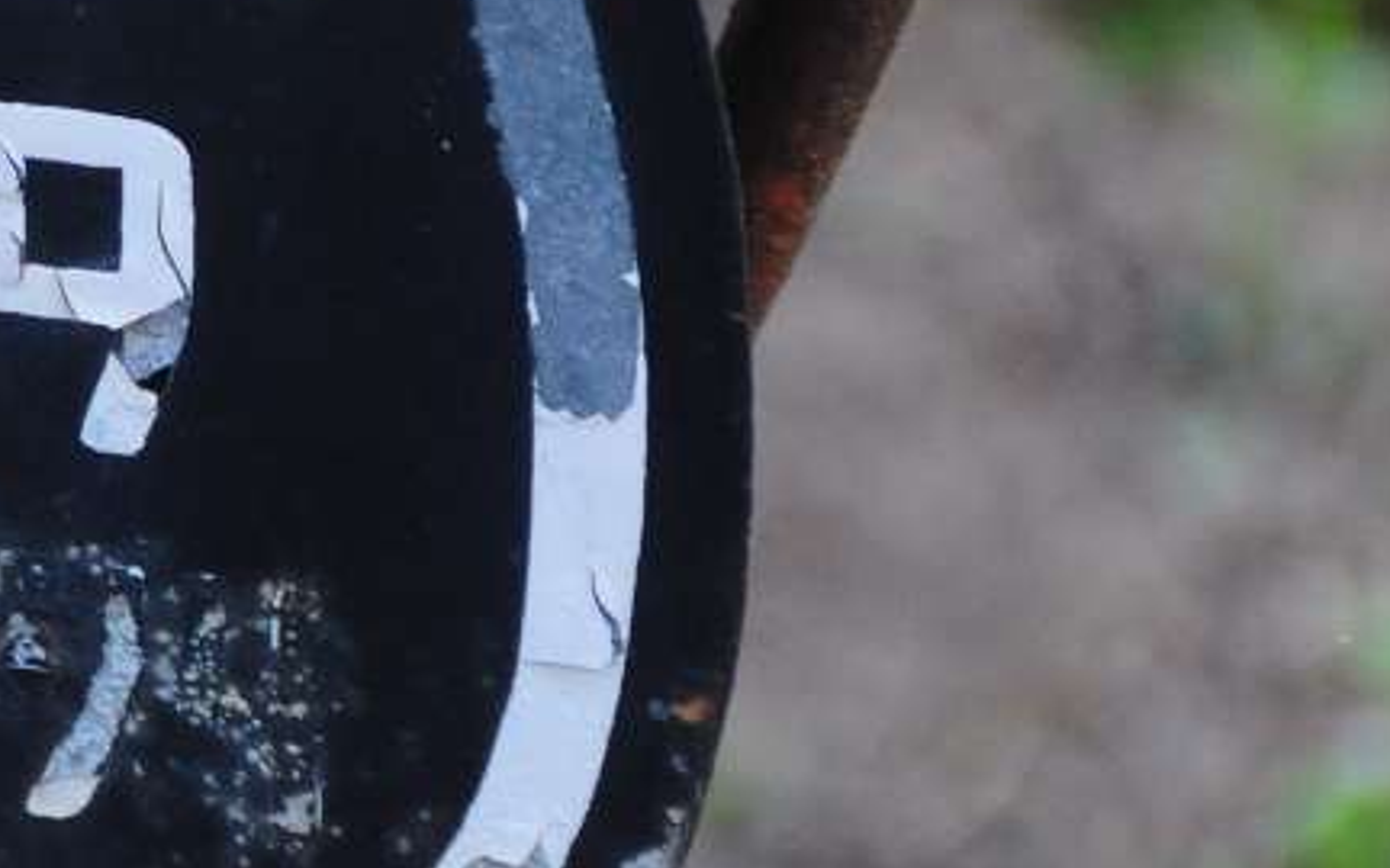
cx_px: -1010
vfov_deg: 1.0
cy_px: -592
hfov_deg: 1.6
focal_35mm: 1289
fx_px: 48830
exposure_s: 1/160
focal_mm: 170
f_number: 5.6
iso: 250
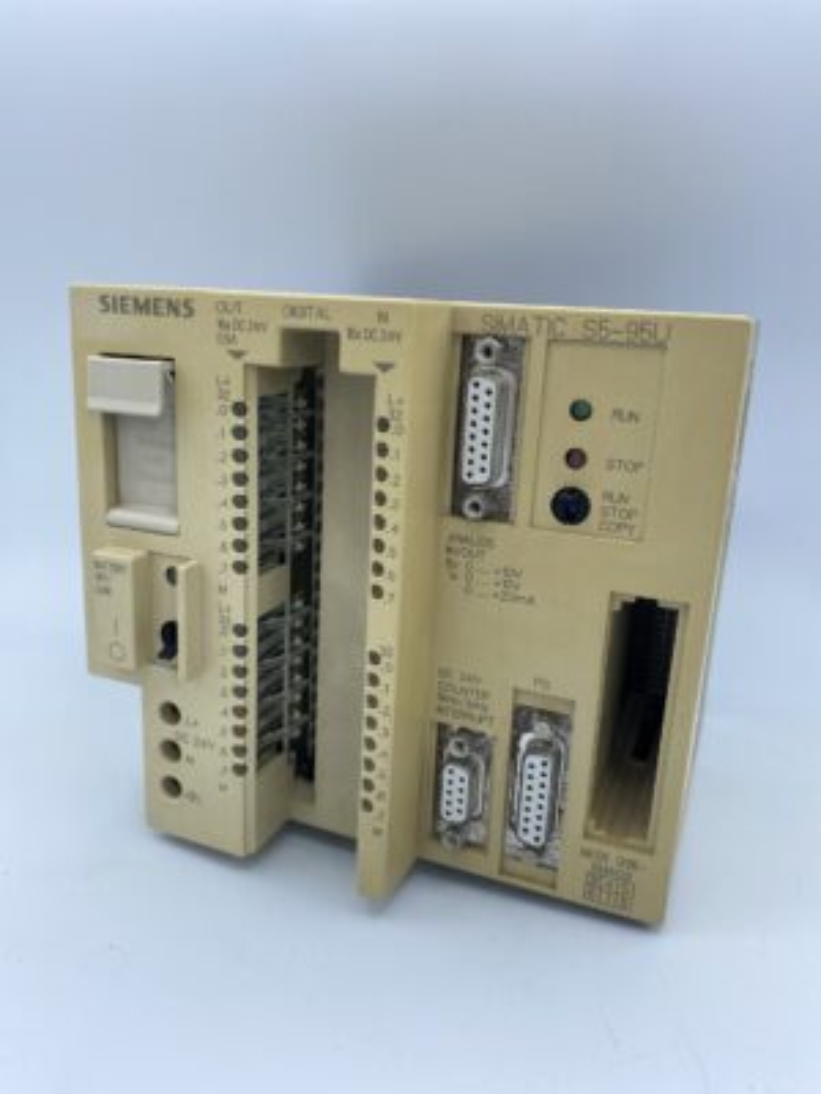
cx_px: 410
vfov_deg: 67.3
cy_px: 547
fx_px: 822
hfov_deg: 53.1
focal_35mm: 26
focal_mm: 4.25
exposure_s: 1/728
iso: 32
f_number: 1.8
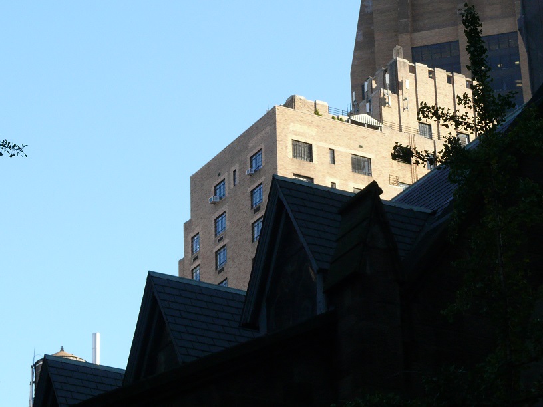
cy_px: 204
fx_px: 2008
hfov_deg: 15.4
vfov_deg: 11.6
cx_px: 272
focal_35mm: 128
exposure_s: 1/160
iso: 200
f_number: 7.1
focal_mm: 24.3
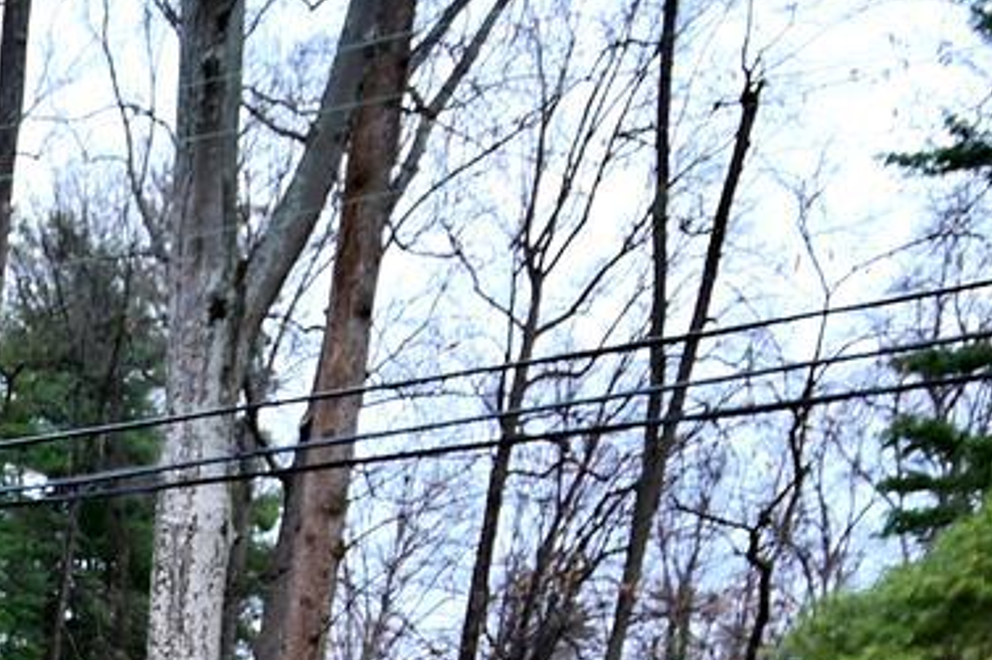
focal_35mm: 76
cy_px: 1772
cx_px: -437
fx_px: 2093
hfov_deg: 22.5
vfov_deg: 12.3
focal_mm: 14
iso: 110
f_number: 4
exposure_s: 1/80
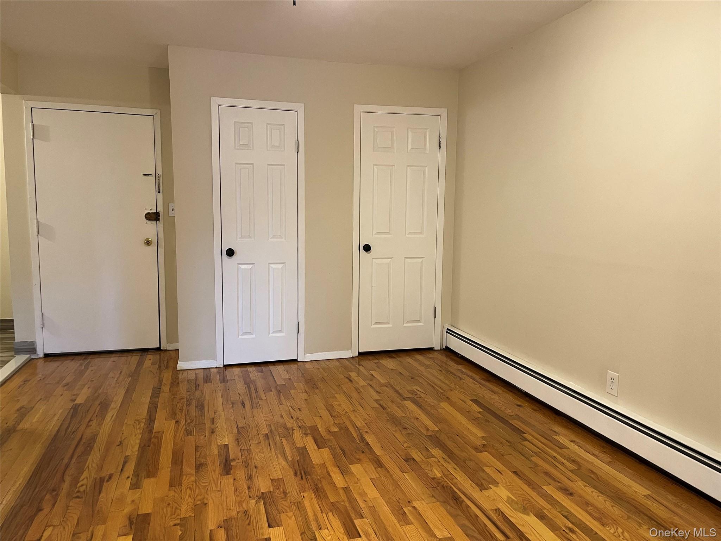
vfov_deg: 53.1
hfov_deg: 67.3
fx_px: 542
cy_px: 270
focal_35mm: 26
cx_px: 360
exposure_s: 1/60
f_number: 1.6
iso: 250
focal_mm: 5.1
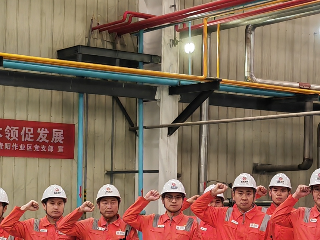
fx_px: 962
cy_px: 147
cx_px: 287
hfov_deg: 18.6
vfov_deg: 14.2
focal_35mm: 104
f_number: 1.8
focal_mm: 5.53
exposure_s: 1/100
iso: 320
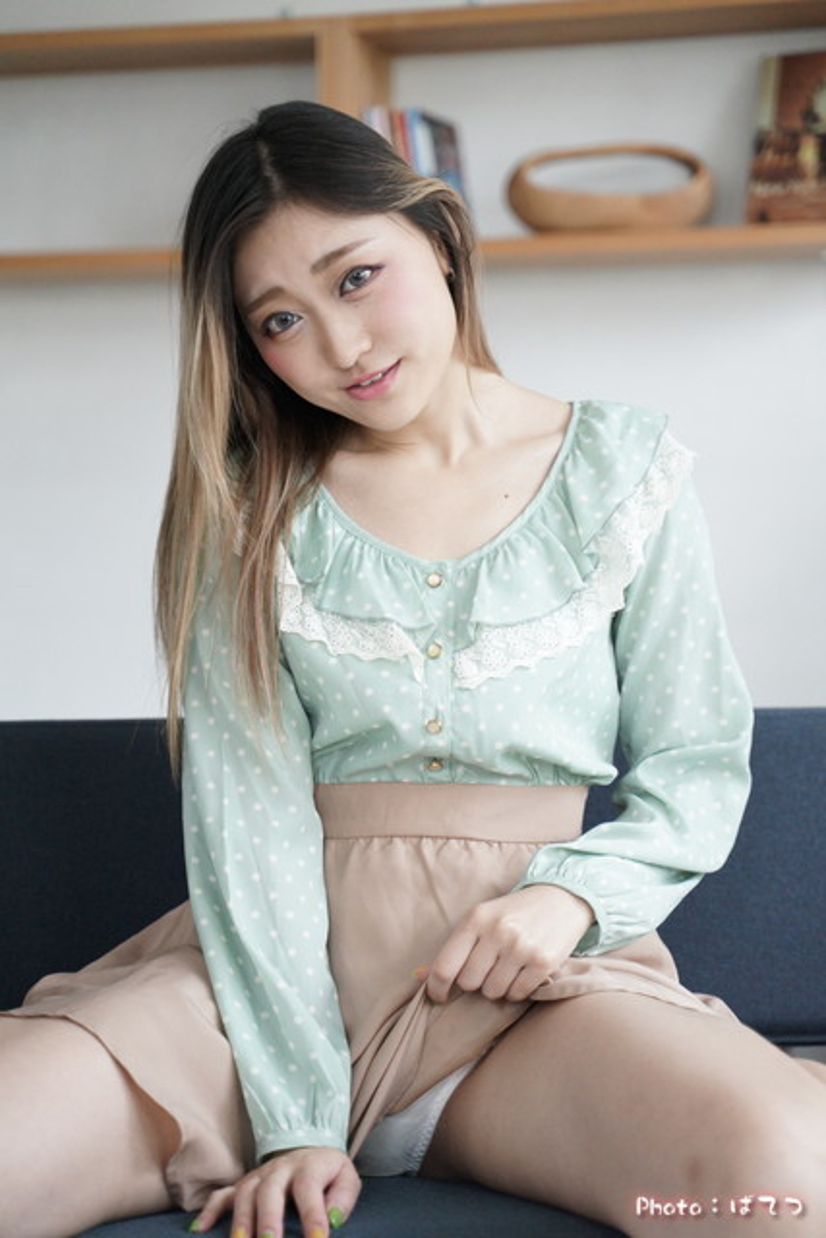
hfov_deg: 19.7
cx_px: 413
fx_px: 2373
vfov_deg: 29.2
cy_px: 619
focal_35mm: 69
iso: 3200
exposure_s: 1/1250
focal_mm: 69
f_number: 2.8
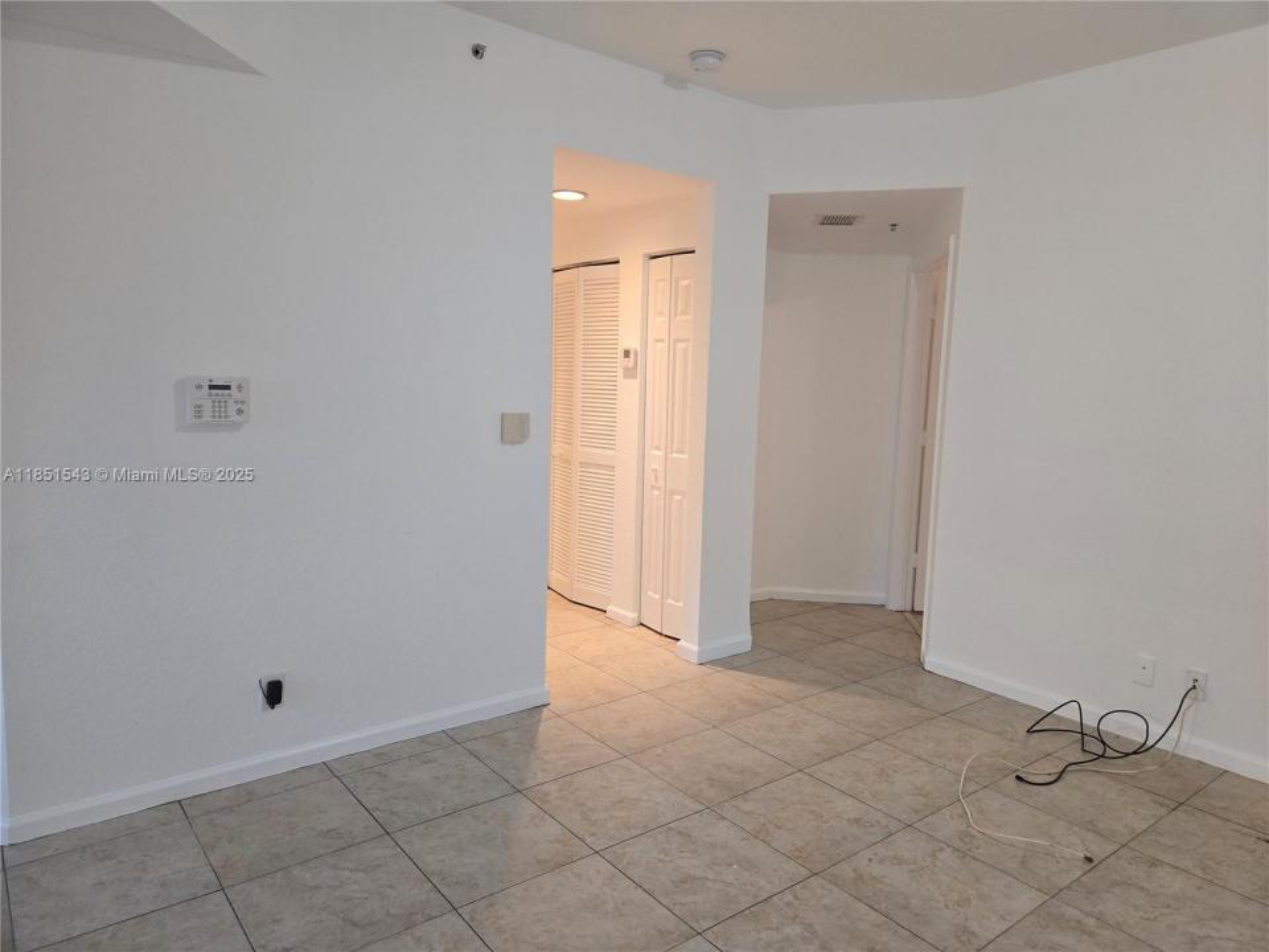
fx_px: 843
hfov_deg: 73.9
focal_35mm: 23
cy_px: 476
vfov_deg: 58.9
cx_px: 634
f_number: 1.8
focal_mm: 5.4
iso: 80
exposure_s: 1/60
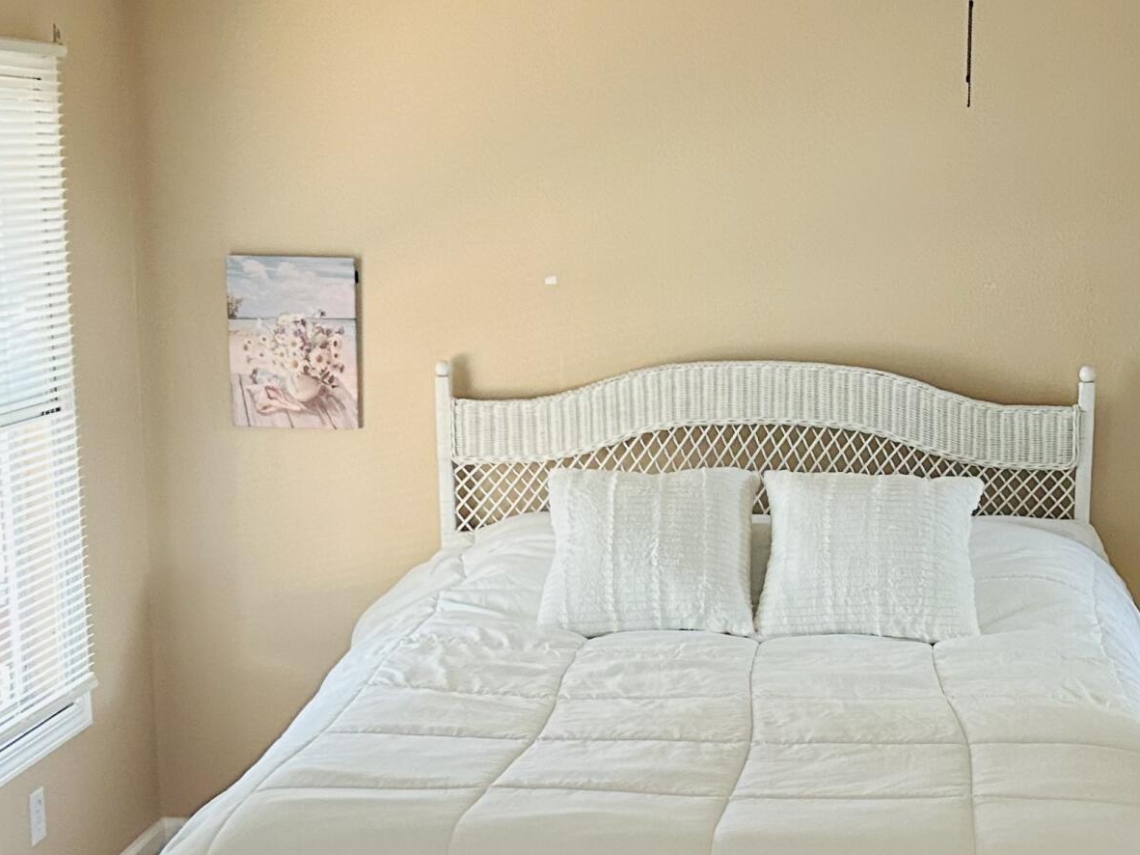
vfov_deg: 22.1
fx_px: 2173
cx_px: 764
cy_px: 593
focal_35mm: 66
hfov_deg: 29.2
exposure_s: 1/60
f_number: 1.5
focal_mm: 5.7
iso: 320
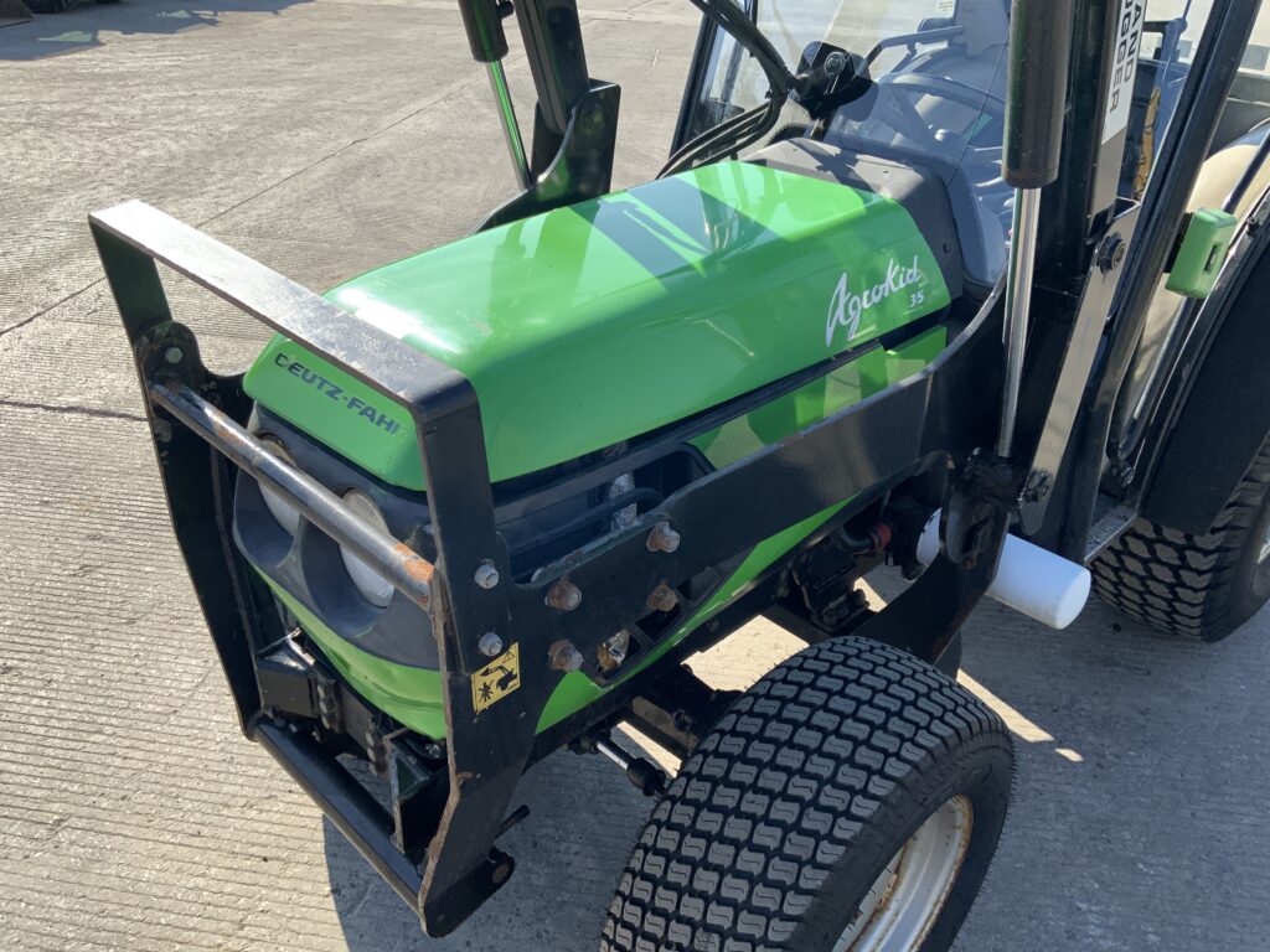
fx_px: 1064
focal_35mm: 29
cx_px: 635
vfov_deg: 48.2
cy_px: 476
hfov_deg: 61.7
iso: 16
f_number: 1.8
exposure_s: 1/883
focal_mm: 3
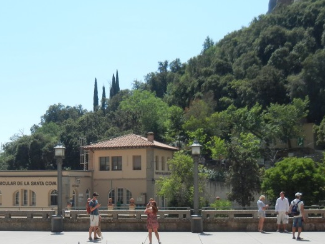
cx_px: 107
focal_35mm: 59
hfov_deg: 32.4
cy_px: 152
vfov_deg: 24.8
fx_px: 554
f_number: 7
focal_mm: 5.4
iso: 160
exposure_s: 1/426
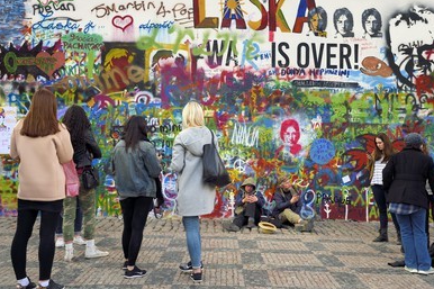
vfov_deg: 35.9
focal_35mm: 37
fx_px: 446
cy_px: 141
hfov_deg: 51.9
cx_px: 234
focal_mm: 34
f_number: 5
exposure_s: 1/200
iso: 400
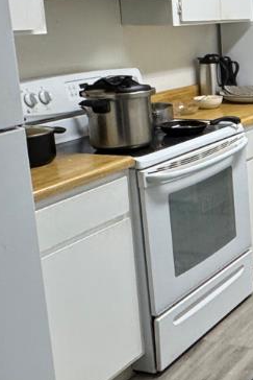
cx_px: 404
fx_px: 632
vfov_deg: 33.1
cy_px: 122
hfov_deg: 19.2
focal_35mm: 60
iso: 250
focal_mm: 2.22
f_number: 2.2
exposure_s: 1/120
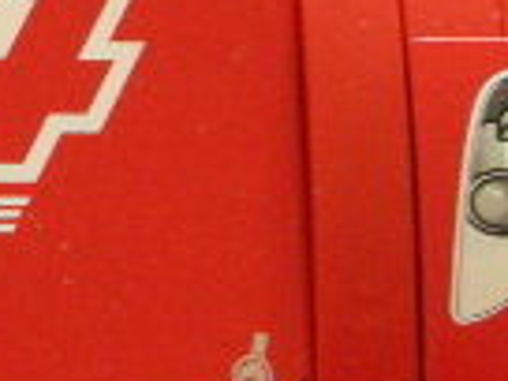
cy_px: -45
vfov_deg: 8.9
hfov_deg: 11.7
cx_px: -112
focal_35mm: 165
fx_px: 2421
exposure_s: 1/18.6
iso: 200
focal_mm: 5.8
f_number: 2.8
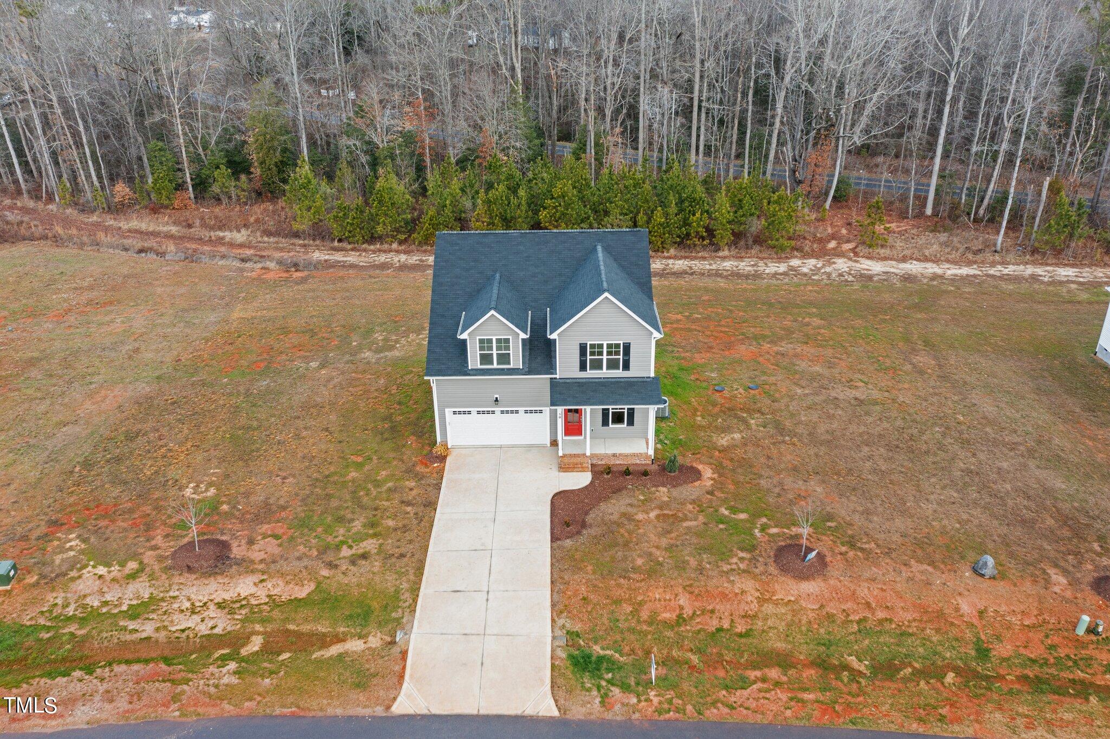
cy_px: 370
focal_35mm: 28
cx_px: 555
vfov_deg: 46.4
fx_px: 863
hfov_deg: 65.5
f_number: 4
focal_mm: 10.26
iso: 100
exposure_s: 1/100
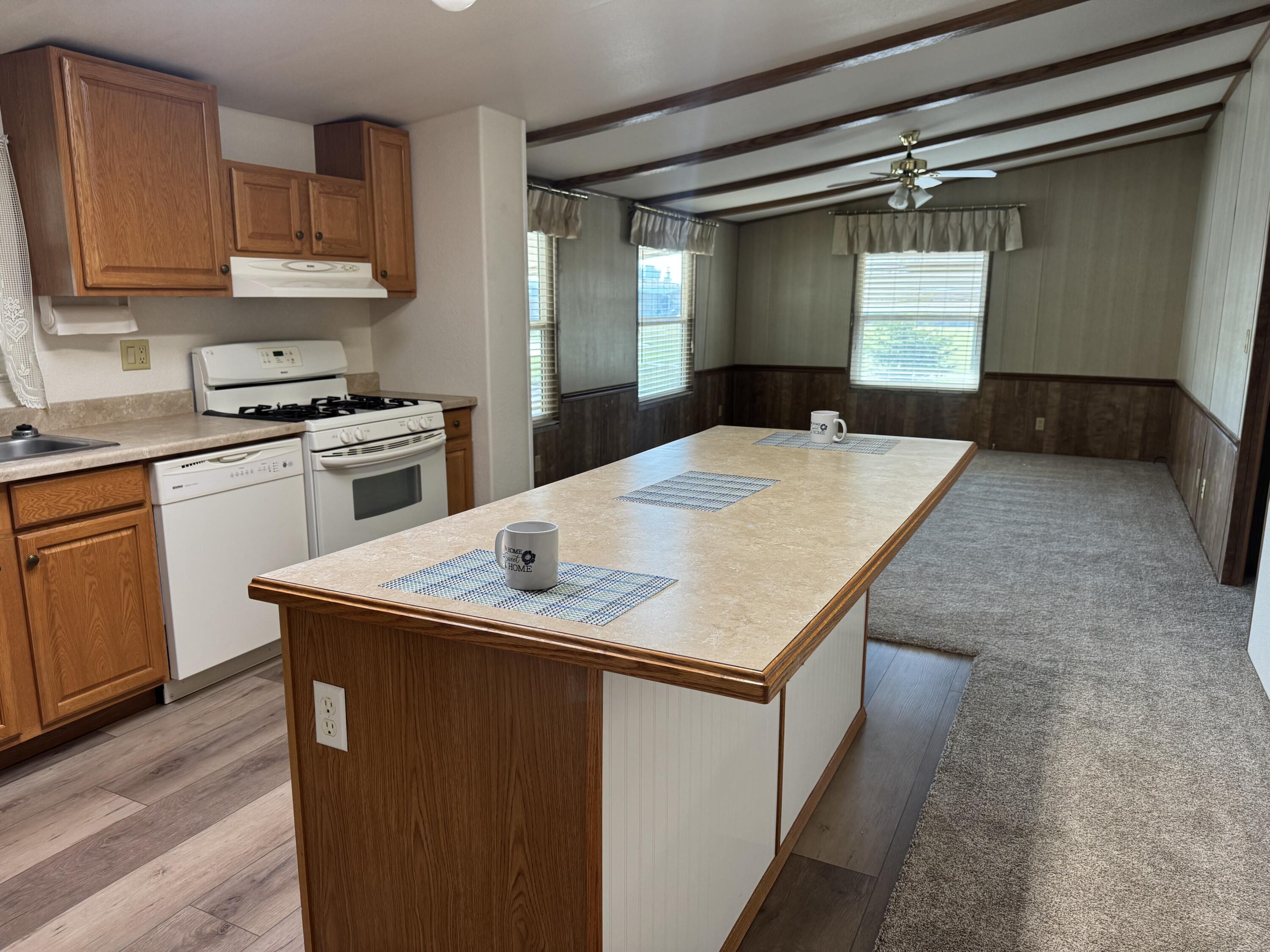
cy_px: 476
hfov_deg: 71.6
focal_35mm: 24
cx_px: 635
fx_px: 881
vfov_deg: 56.8
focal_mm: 6.76
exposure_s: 1/120
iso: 125
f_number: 1.78
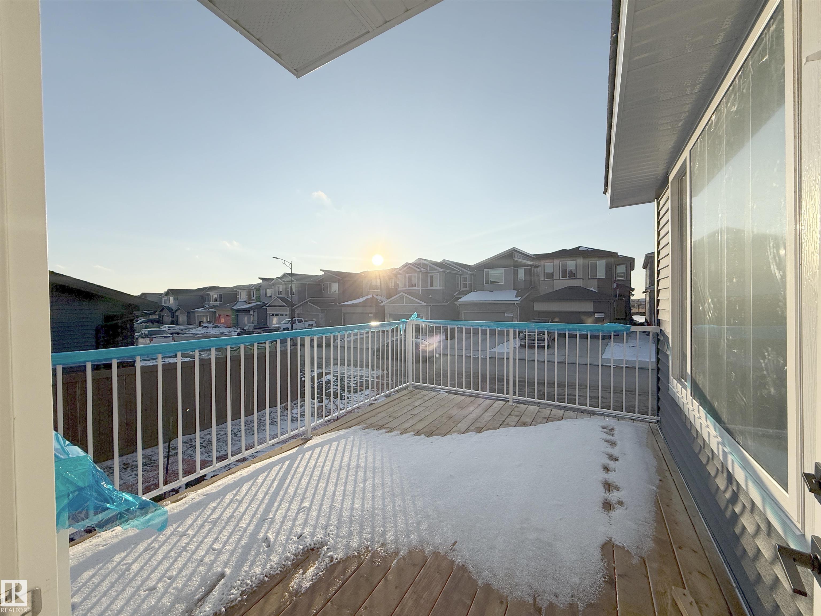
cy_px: 308
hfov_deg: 102.1
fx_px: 332
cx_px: 410
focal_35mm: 14
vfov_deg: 85.7
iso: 64
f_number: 2.2
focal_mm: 2.22
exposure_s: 1/4425
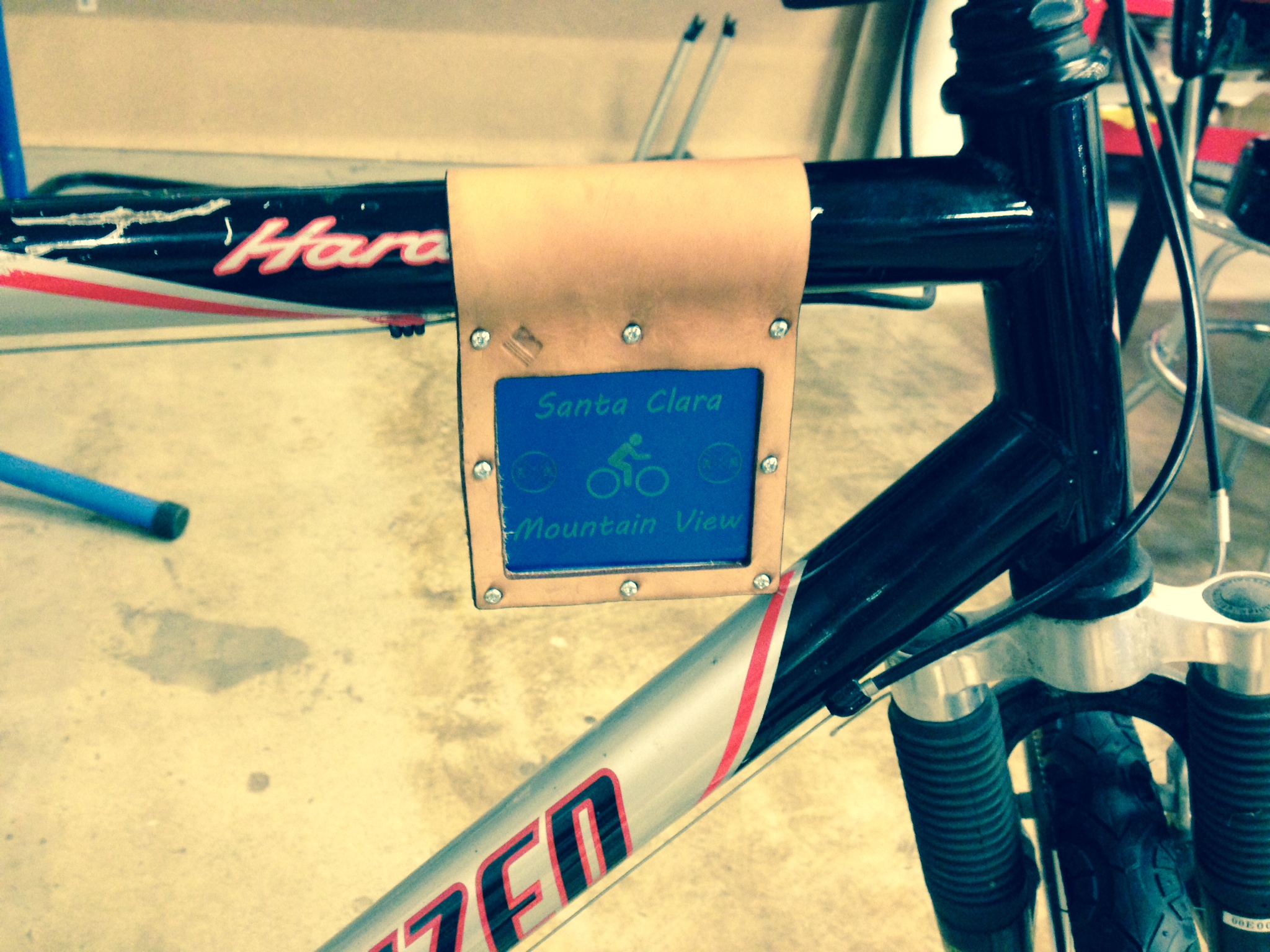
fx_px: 1211
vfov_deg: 42.9
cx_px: 635
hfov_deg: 55.4
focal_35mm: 33
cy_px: 476
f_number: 2.4
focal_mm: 4.12
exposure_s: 1/15
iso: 400
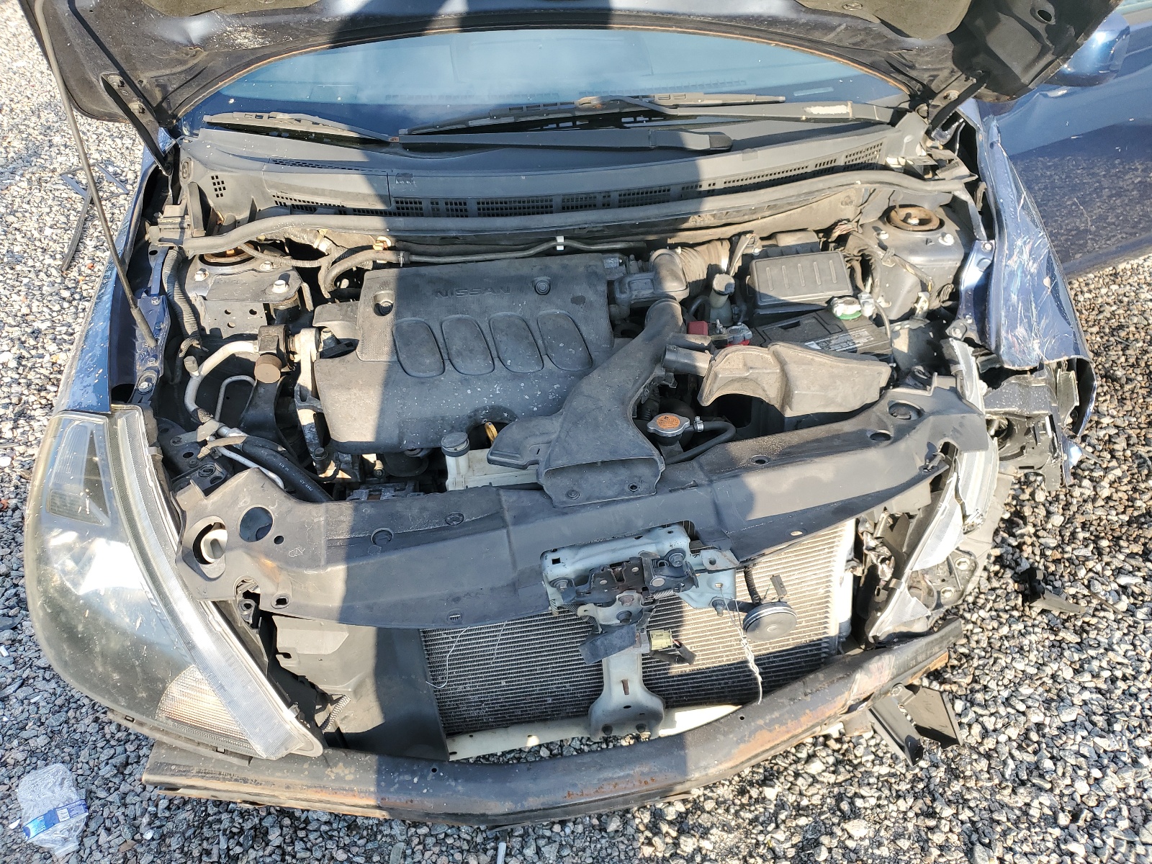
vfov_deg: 53.1
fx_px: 865
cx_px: 576
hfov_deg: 67.3
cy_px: 432
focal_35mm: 26
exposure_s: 1/345
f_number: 1.5
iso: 50
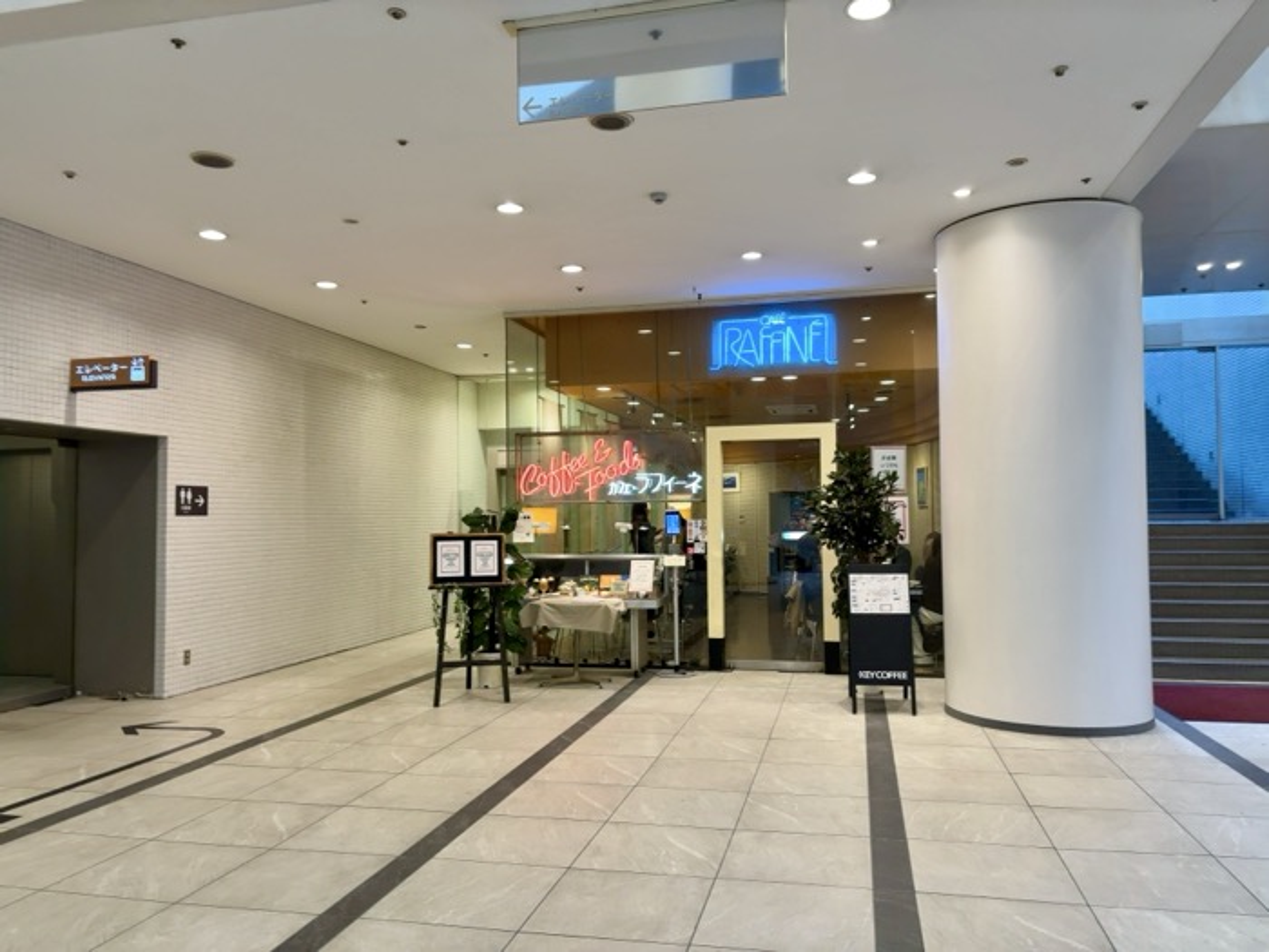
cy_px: 476
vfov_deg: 53.1
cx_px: 634
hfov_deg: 67.3
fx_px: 953
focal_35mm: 26
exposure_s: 1/100
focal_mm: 5.96
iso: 125
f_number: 1.6
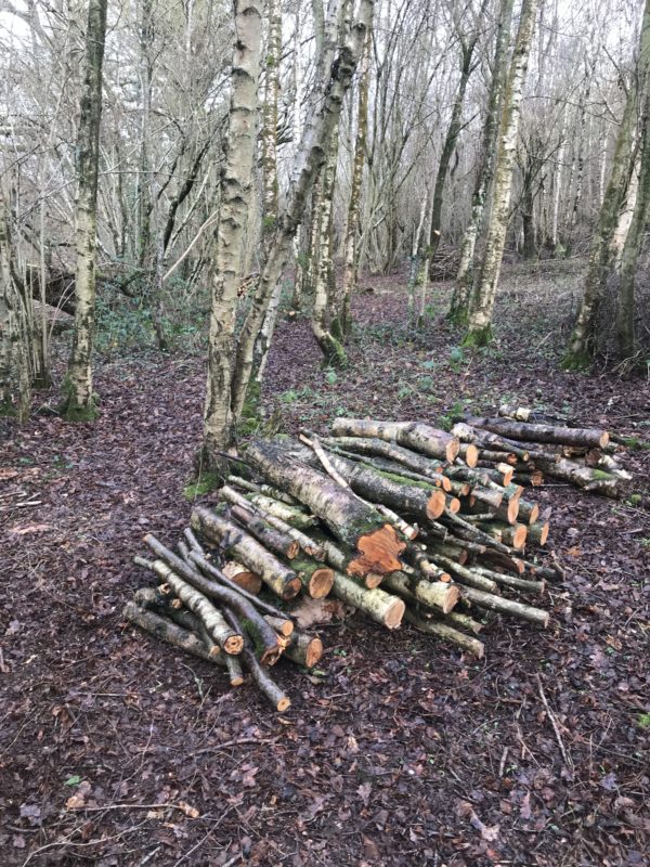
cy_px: 434
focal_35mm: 28
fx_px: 701
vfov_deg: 63.4
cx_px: 325
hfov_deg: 49.7
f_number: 1.8
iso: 40
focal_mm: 3.99
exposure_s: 1/100
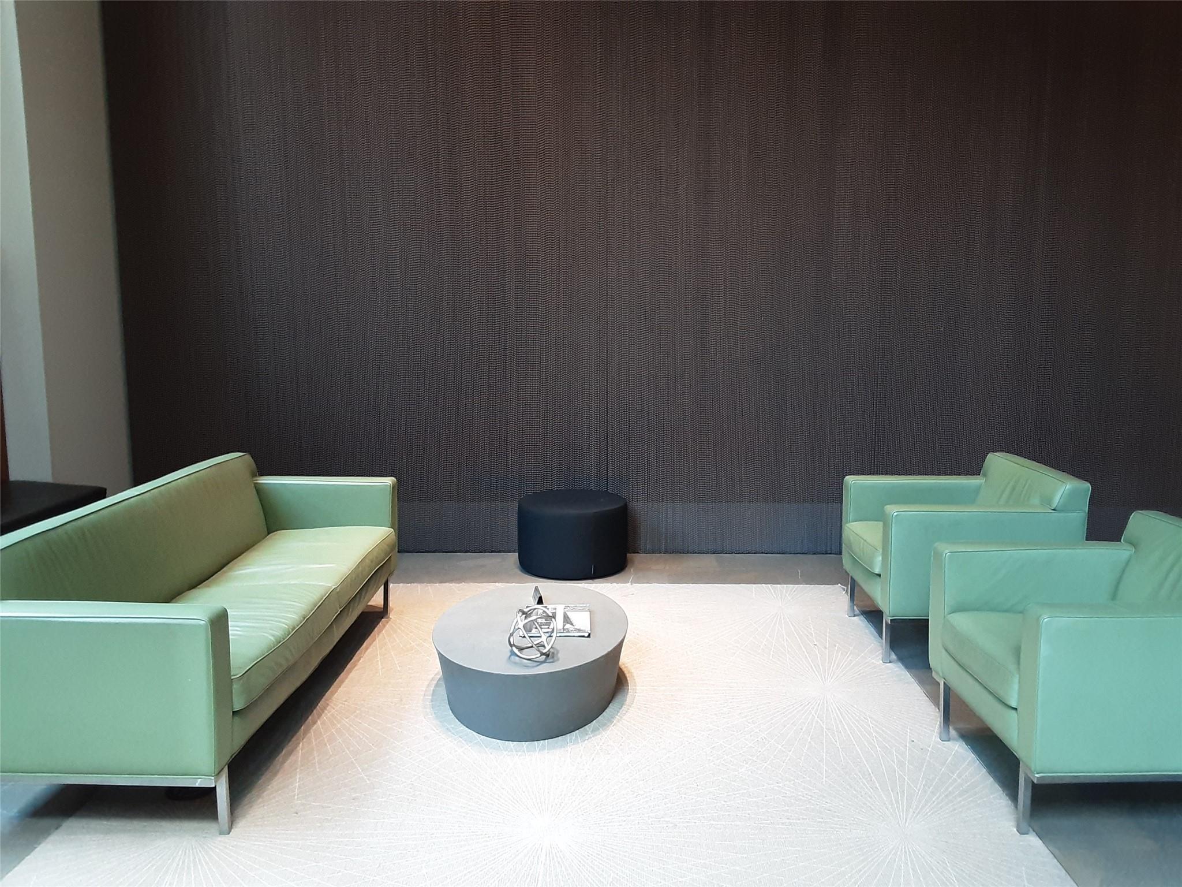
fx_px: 956
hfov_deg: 63.4
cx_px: 591
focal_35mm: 28
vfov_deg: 49.7
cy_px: 444
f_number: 1.9
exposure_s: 1/25
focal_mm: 2.9
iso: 160
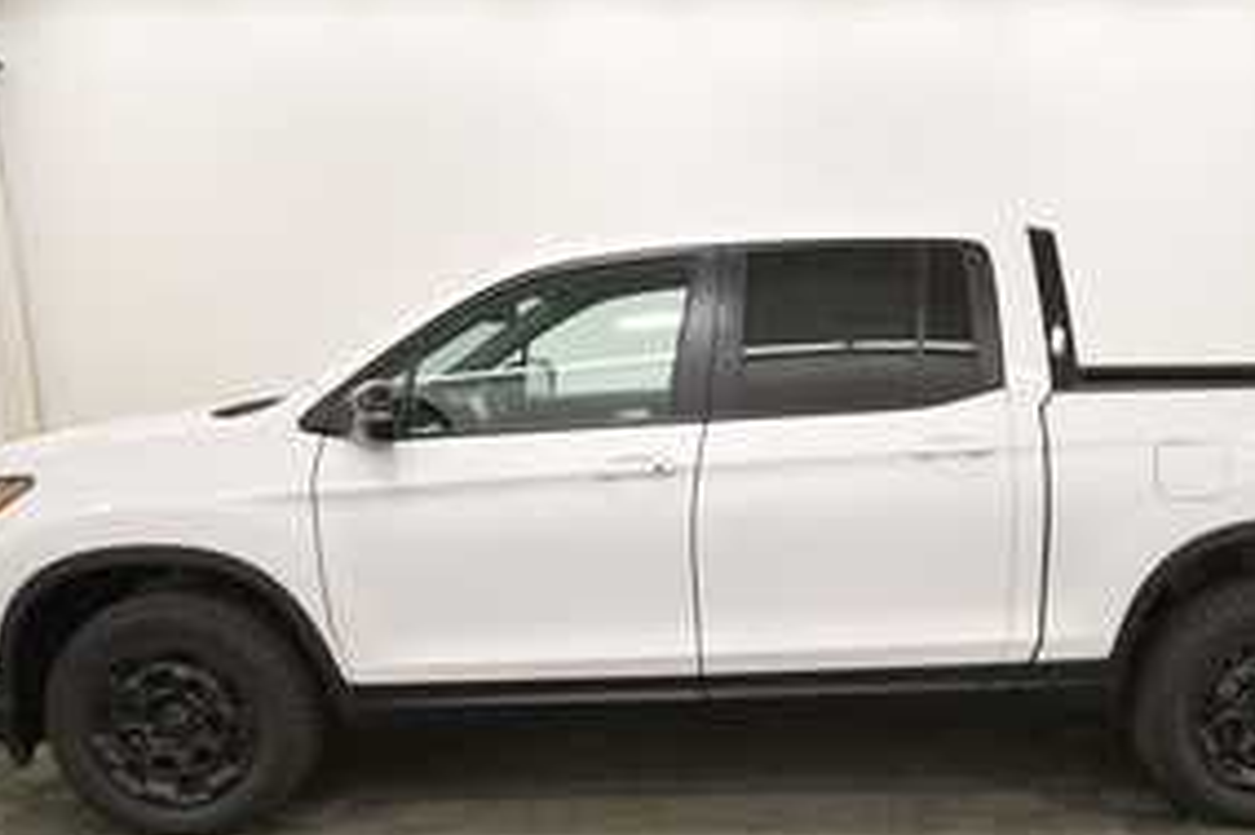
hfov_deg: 59.6
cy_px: 541
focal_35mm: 31
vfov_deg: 41.8
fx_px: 1080
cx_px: 782
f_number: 5.3
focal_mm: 15
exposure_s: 1/200
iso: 800
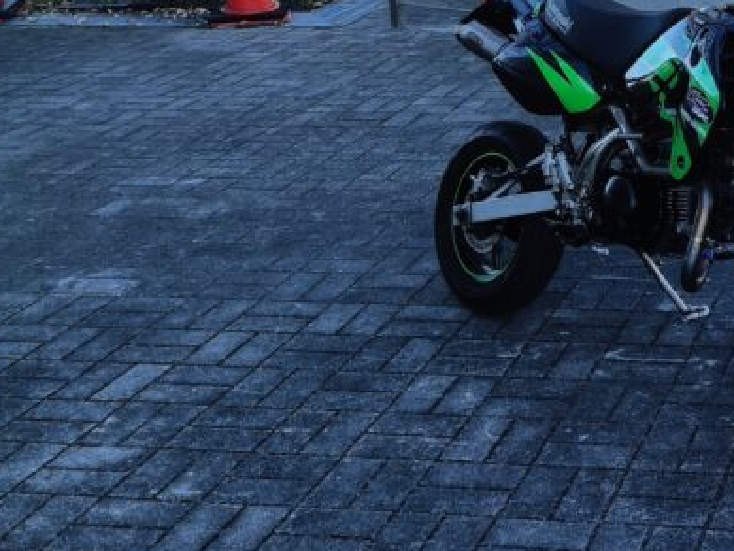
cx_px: 792
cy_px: -62
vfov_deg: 19.8
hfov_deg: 25.5
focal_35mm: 71
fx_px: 1506
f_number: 1.7
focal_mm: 4.7
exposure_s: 1/166
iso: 50
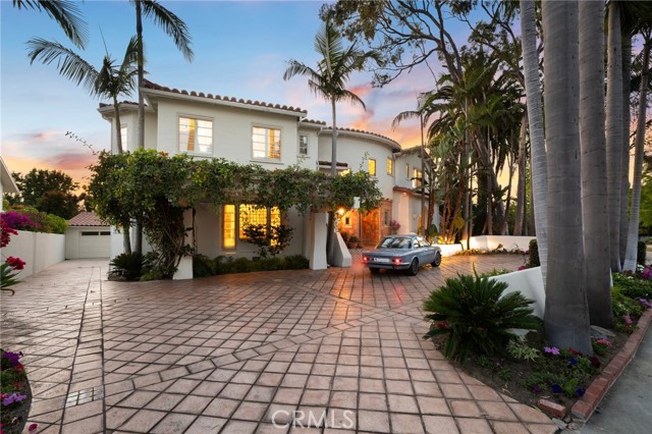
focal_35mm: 16
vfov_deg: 73.7
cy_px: 217
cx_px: 326
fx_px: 290
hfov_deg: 96.8
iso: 500
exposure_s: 3.2
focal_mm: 16
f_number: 8
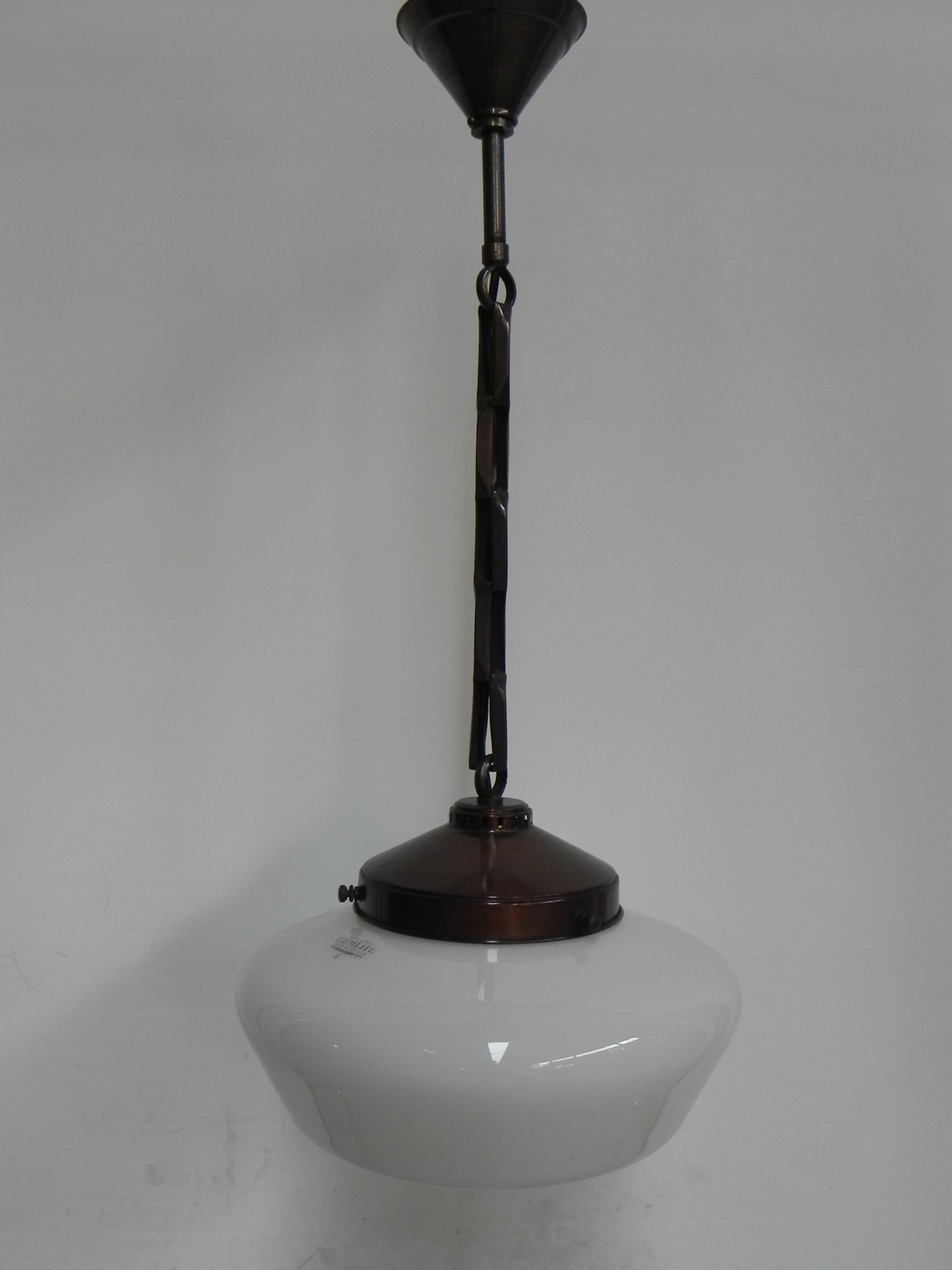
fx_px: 1210
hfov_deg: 42.9
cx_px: 476
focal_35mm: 33
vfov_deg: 55.4
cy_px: 635
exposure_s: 1/56.3
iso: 160
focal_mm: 5.9
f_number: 2.8
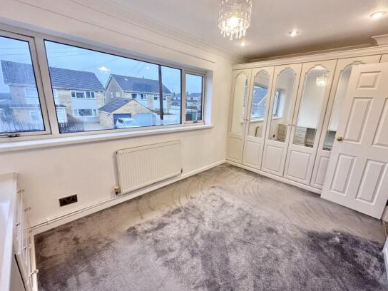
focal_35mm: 15
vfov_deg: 81.7
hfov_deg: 98.1
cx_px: 204
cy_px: 144
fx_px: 168
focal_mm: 2.22
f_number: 2.2
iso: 125
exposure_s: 1/100
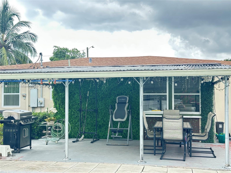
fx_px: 320
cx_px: 116
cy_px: 86
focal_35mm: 48
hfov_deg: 39.7
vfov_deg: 30.3
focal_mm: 6.86
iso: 64
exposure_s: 1/508
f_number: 1.78
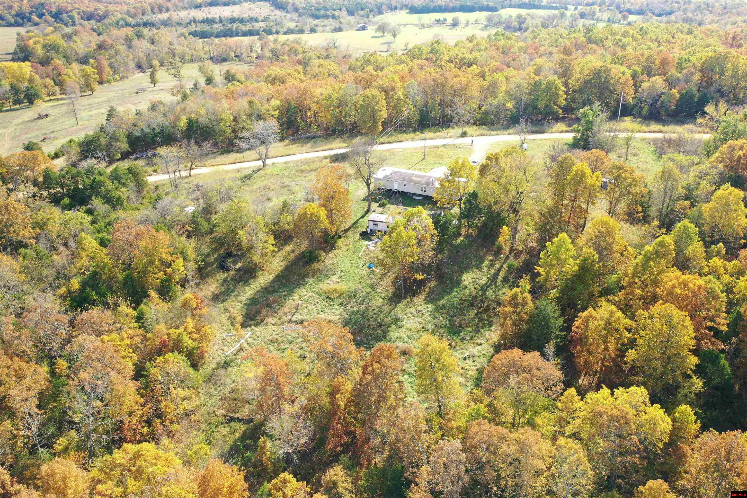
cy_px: 249
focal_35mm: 28
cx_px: 374
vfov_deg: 46.4
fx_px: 581
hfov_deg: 65.5
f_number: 2.8
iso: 250
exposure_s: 1/30
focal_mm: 10.26
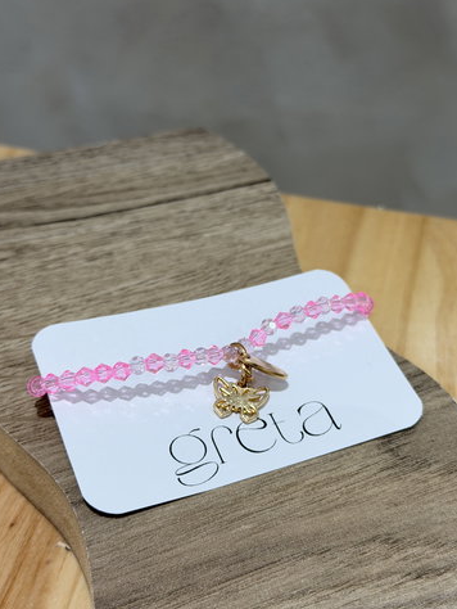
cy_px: 324
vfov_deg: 35.5
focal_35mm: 54
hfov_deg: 27.0
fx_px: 950
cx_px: 250
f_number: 1.78
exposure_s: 1/50
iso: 80
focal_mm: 6.76
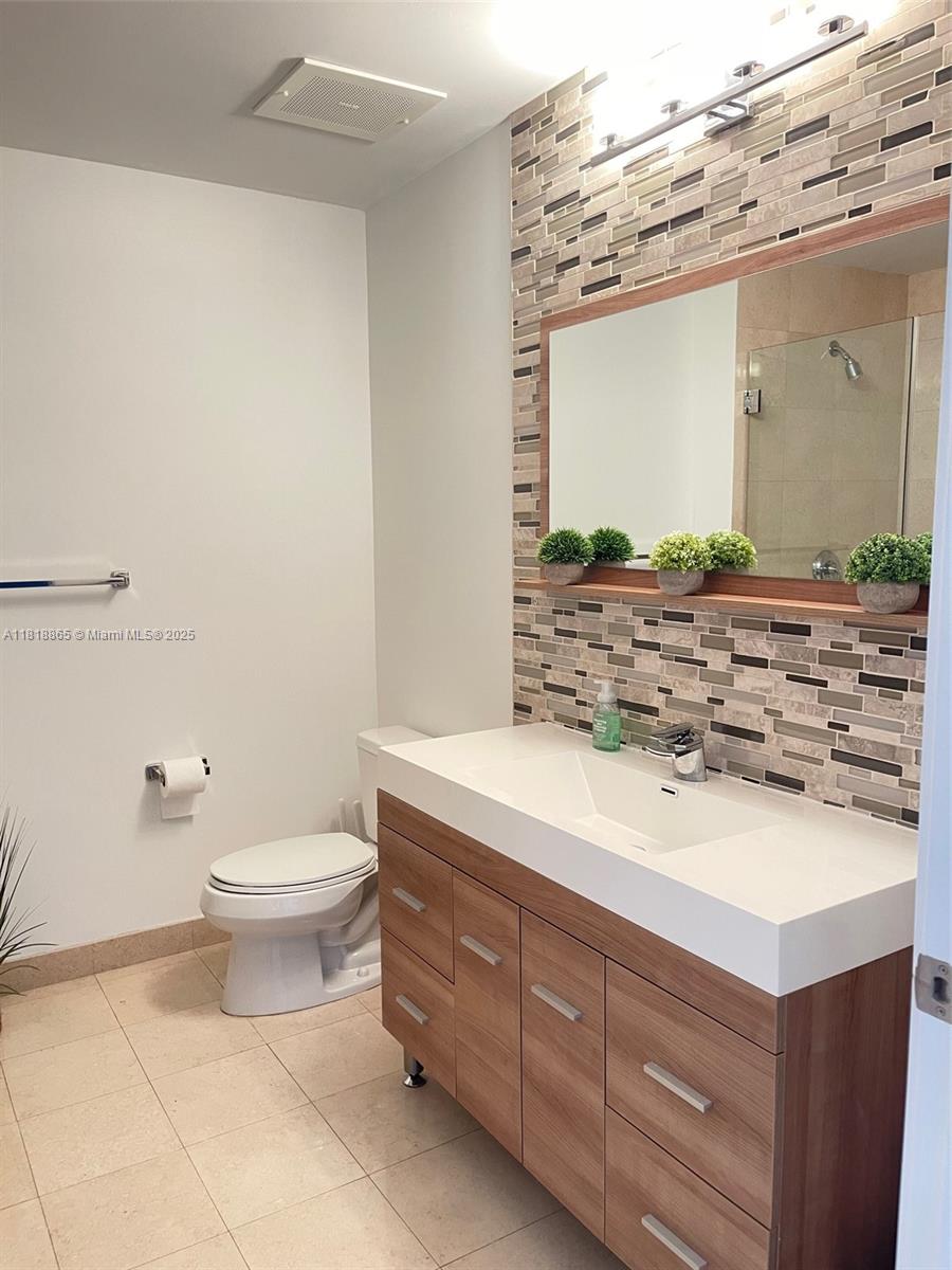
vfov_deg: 67.3
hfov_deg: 53.1
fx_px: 953
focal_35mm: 26
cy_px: 635
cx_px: 476
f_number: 1.6
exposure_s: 1/60
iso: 320
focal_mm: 5.1
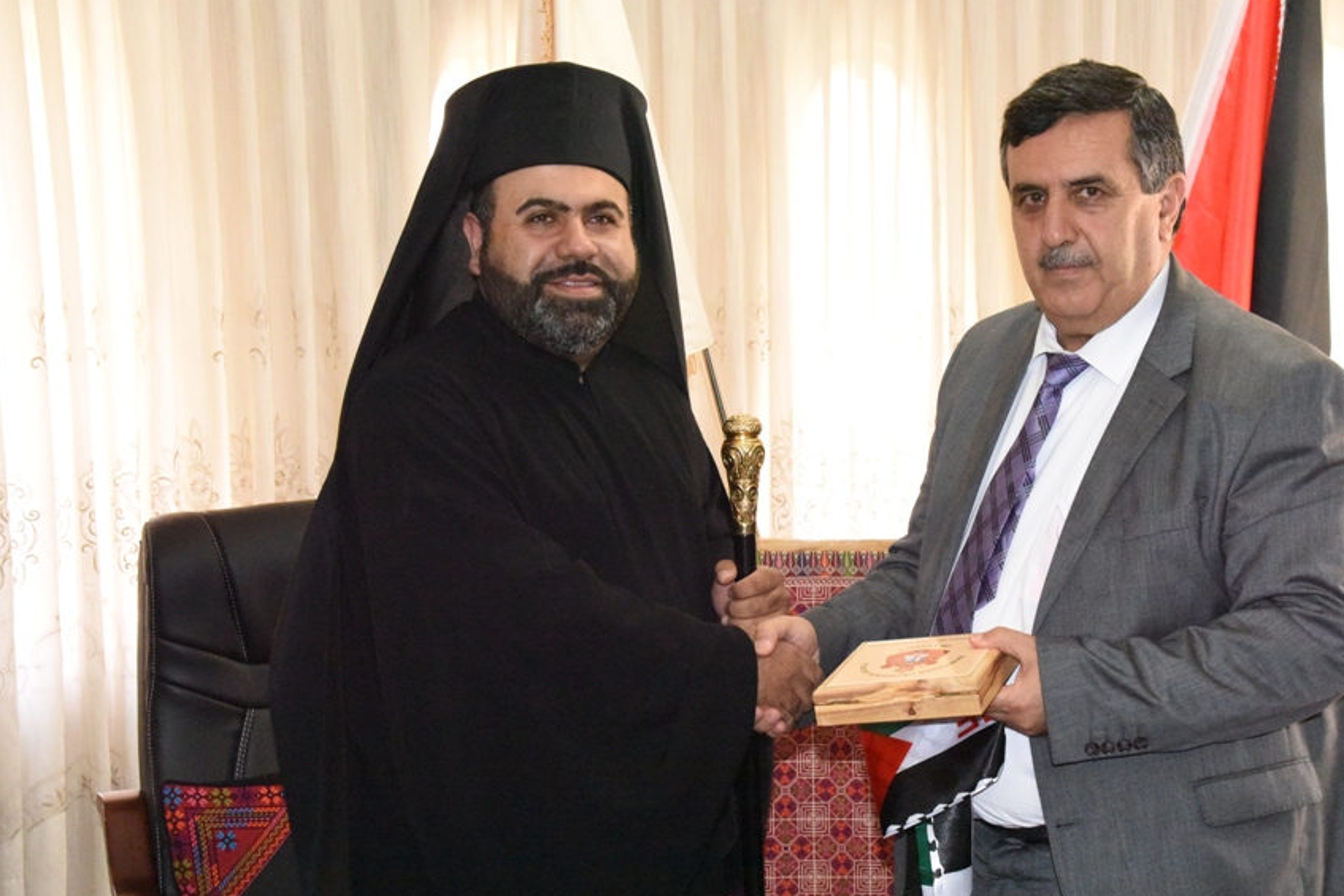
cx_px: 808
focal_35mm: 58
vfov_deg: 23.4
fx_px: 2166
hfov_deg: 34.4
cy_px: 518
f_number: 10
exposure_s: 1/160
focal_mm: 48
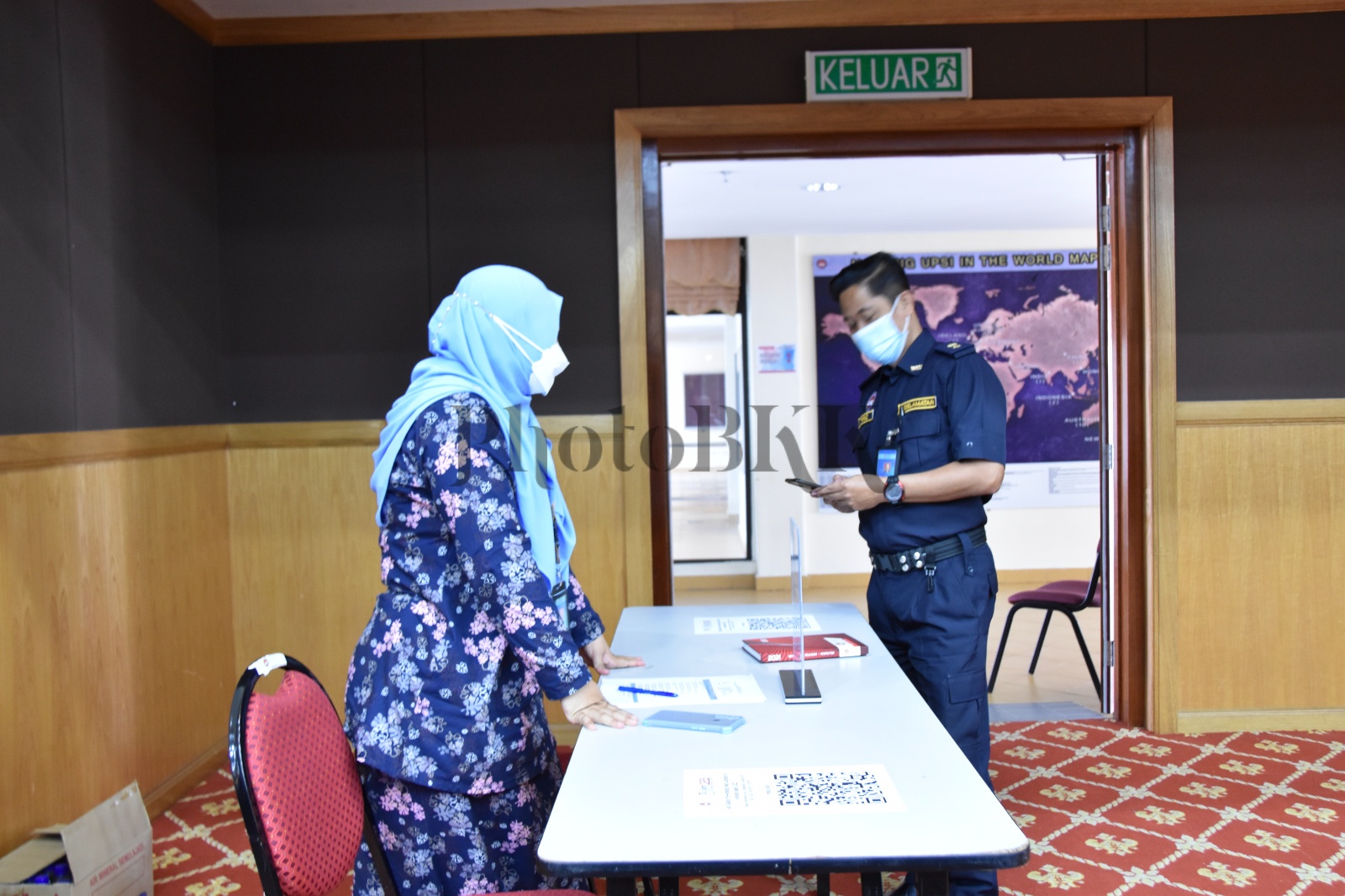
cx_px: 672
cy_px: 448
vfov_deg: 40.0
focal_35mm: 33
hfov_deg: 57.2
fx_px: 1233
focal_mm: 22
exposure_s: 1/13
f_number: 3.8
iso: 1600
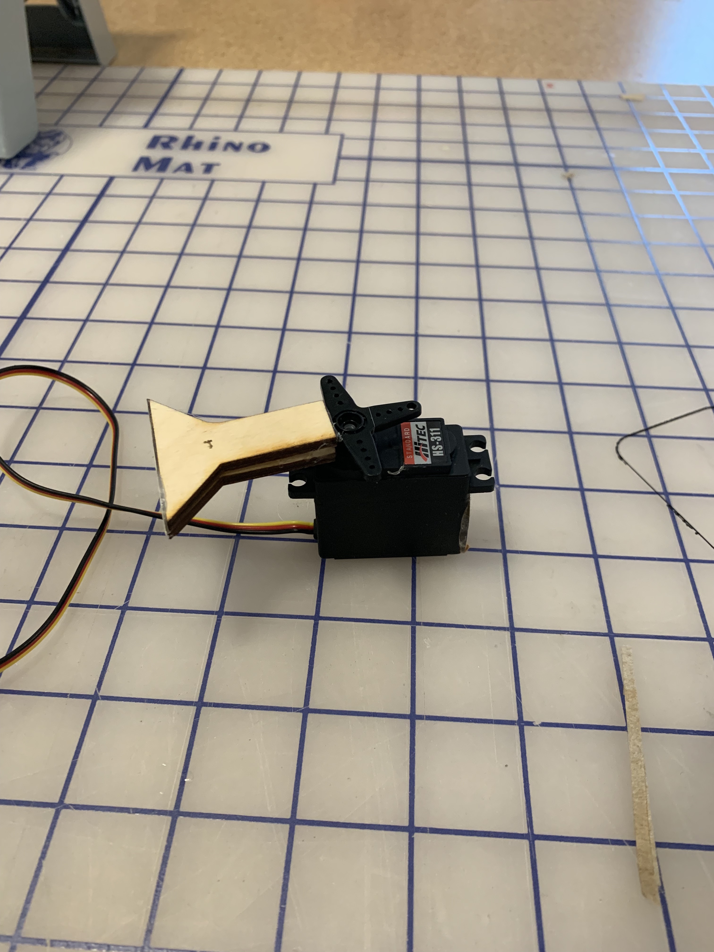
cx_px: 357
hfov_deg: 53.1
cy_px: 476
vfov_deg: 67.3
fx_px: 715
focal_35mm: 26
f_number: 1.8
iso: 250
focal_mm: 4.25
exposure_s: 1/60
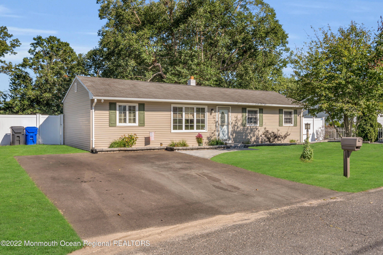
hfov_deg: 61.9
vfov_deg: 43.6
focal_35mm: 30
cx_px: 192
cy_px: 128
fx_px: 319
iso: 200
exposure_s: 1/40
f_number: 16
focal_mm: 30
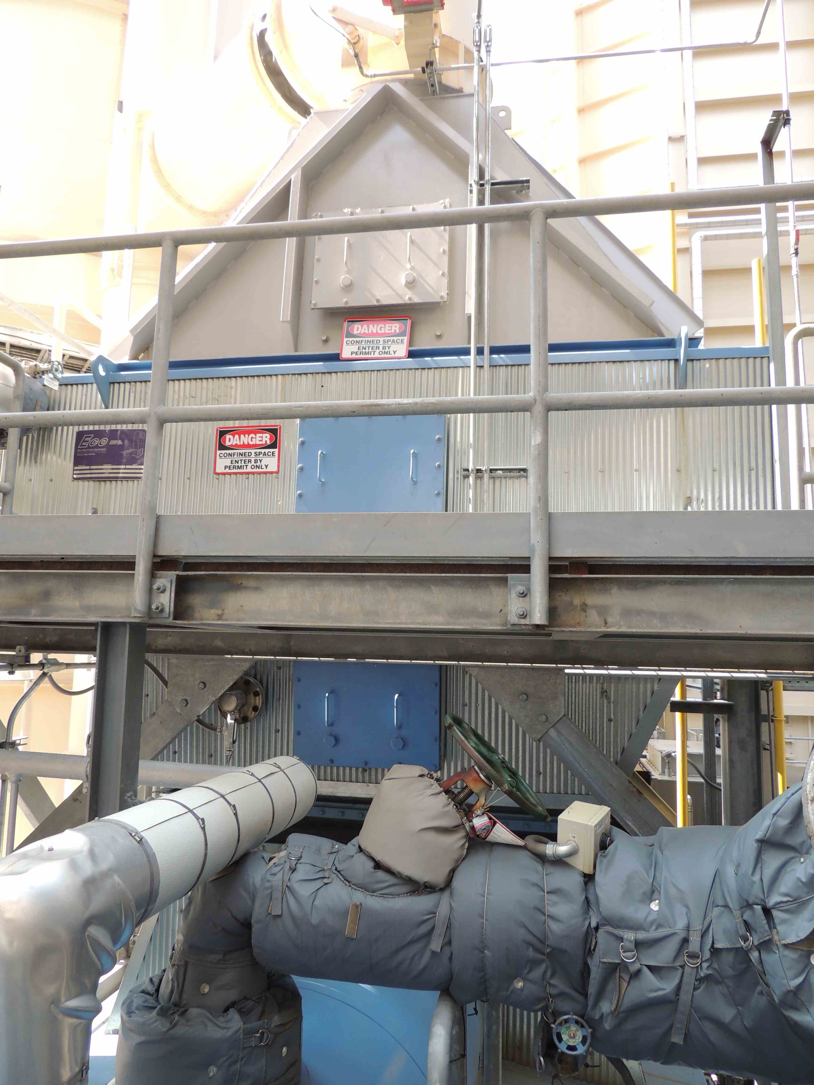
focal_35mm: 24
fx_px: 752
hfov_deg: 56.8
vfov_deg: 71.6
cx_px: 407
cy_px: 542
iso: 100
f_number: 3
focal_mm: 4.3
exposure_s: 1/125
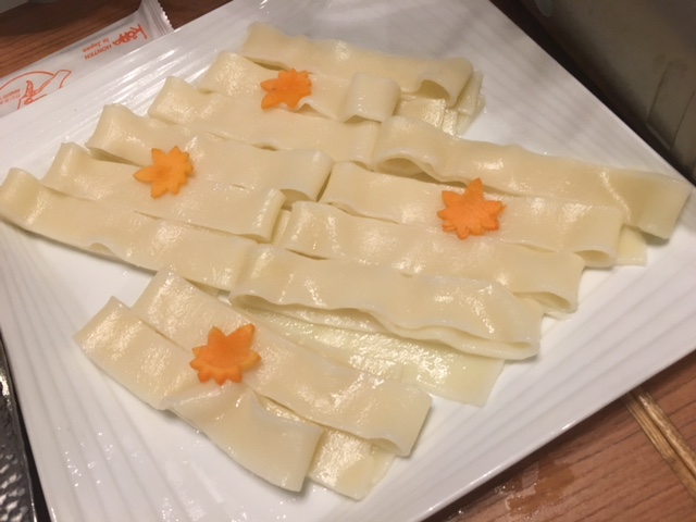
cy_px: 261
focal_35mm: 29
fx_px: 583
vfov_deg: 48.2
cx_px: 348
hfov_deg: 61.7
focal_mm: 4.15
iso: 100
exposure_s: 1/30
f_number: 2.2
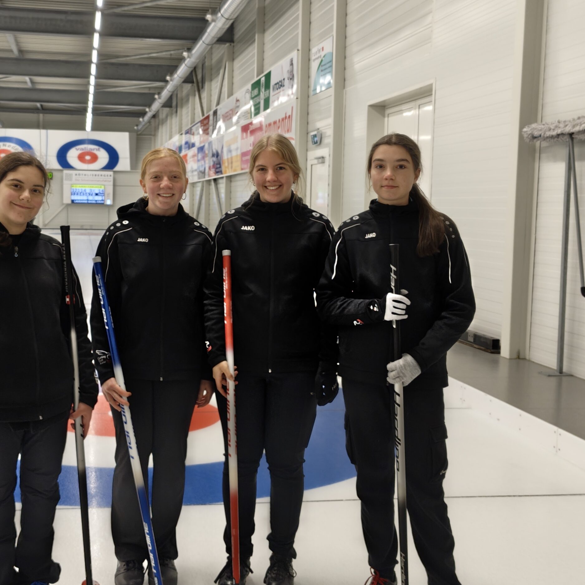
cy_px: 288
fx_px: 899
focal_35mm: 47
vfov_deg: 36.1
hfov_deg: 35.8
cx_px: 214
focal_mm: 5.56
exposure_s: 1/50
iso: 461
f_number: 1.88
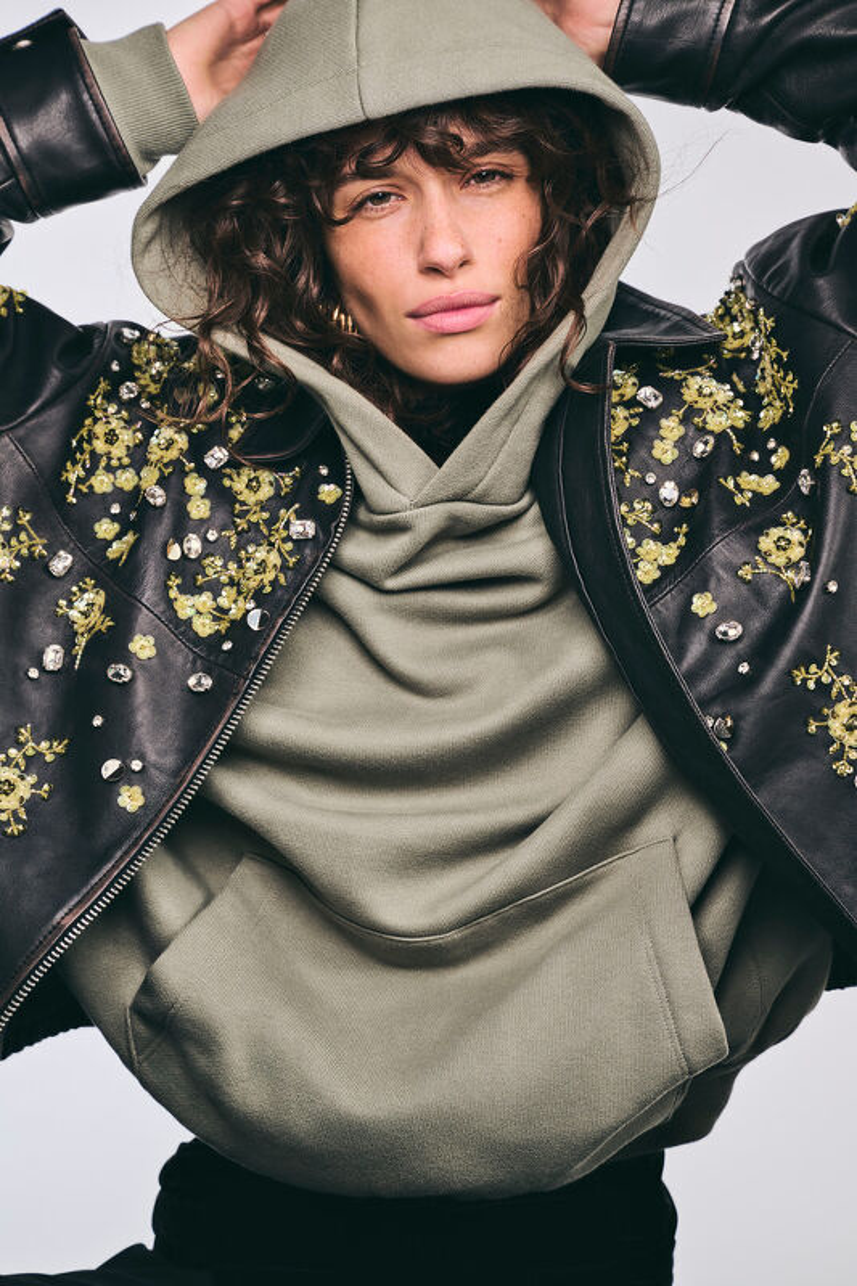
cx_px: 428
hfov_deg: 19.4
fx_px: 2500
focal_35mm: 70
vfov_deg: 28.8
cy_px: 643
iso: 100
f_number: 8
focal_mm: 70
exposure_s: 1/160
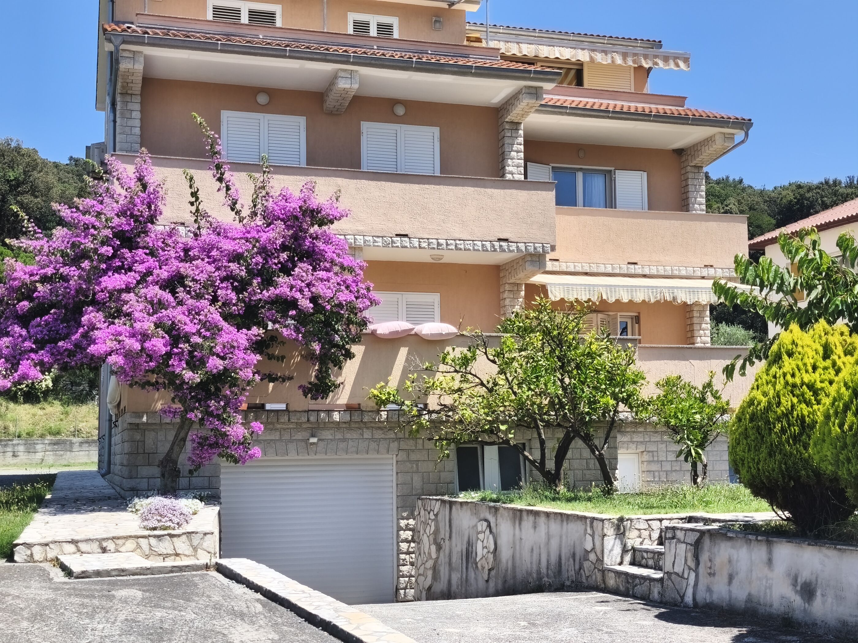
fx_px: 1140
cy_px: 322
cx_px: 429
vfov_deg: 31.5
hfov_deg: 41.2
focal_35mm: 46
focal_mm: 6.18
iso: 50
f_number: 1.65
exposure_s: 1/939
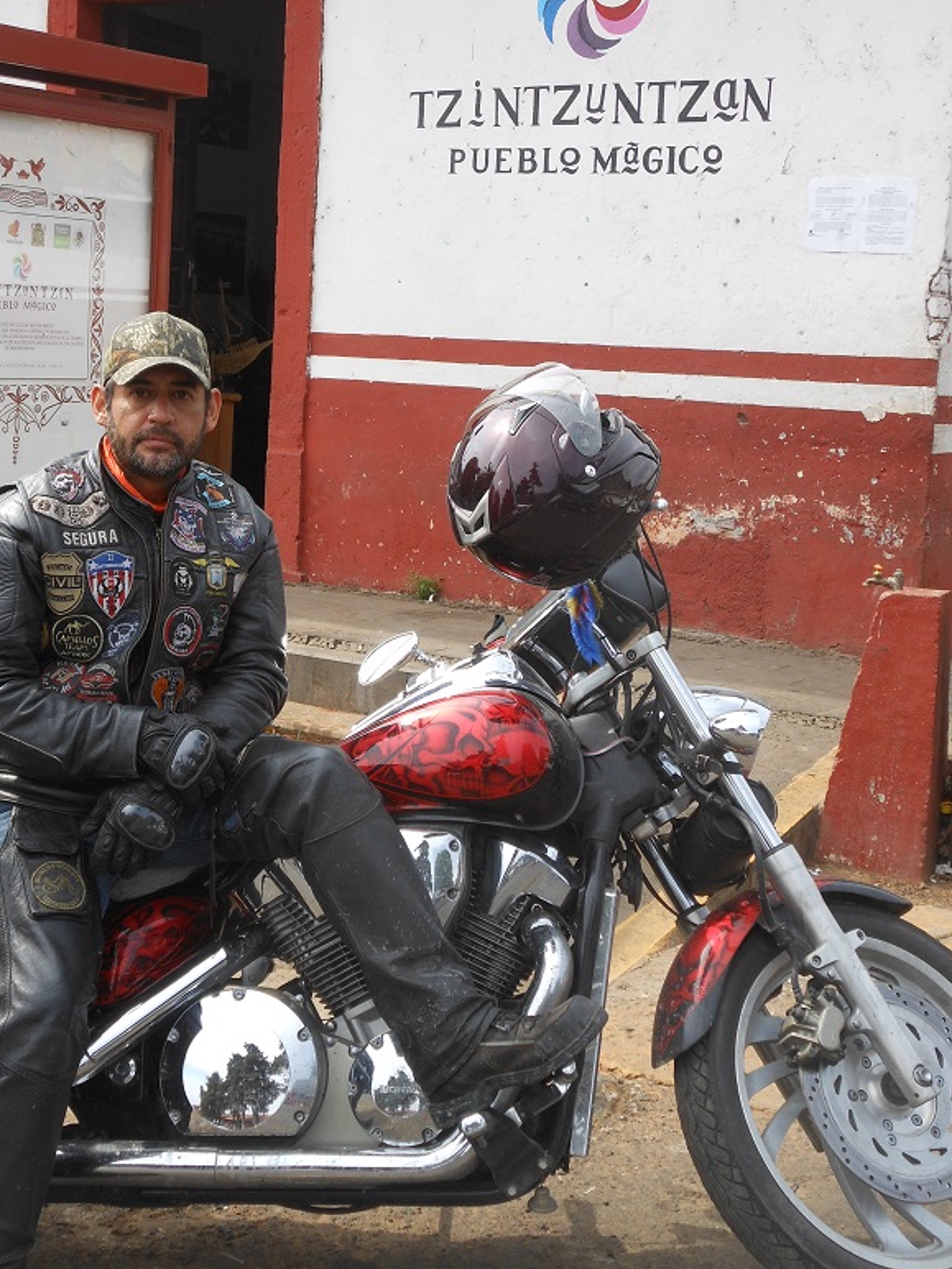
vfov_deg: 33.7
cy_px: 505
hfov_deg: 25.6
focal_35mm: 57
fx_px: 2090
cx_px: 404
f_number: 3.8
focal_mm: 7.7
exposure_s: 1/320
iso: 80
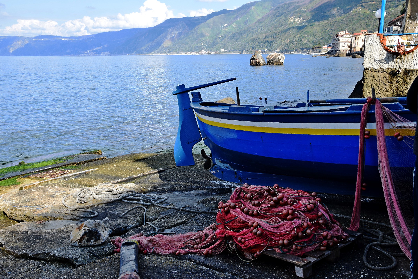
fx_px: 435
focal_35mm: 38
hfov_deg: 51.3
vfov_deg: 35.5
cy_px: 140
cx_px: 209
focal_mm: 25
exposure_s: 1/320
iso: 640
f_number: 13
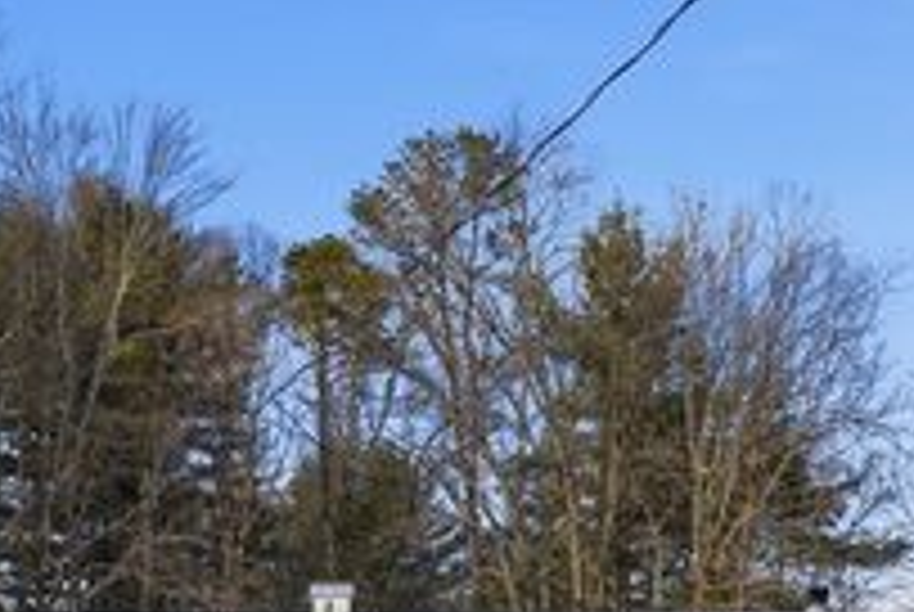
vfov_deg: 21.3
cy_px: 747
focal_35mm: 59
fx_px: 1500
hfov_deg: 33.1
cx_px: 212
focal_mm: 24
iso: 100
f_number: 7.1
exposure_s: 1/3200
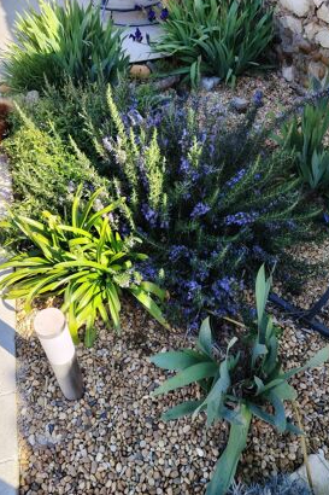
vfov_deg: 69.4
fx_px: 357
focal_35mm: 26
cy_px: 238
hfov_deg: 49.5
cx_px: 149
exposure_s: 1/360
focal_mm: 5.25
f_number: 1.75
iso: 100
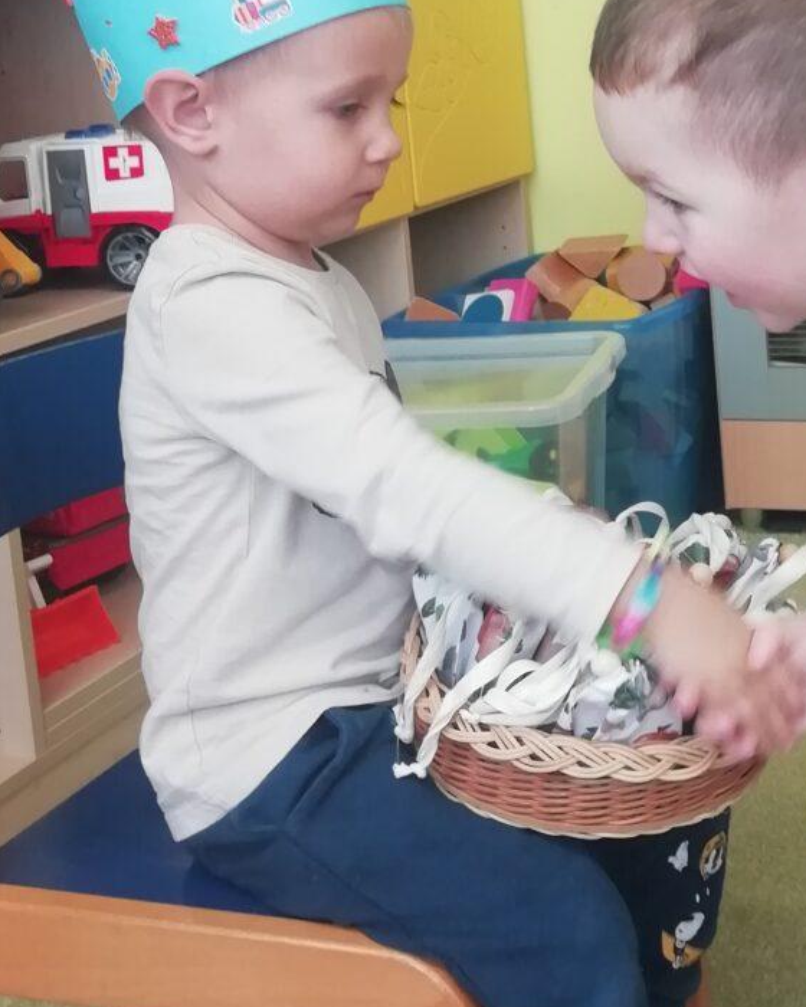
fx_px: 1729
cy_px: 211
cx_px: 746
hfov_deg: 25.3
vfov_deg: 31.7
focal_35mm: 58
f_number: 2.2
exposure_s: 1/33.3
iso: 80
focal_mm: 3.46
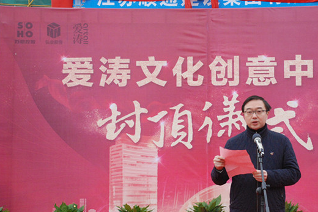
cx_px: 201
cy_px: 117
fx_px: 607
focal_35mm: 69
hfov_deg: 29.3
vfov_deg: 19.8
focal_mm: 35
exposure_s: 1/400
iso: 1600
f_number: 10
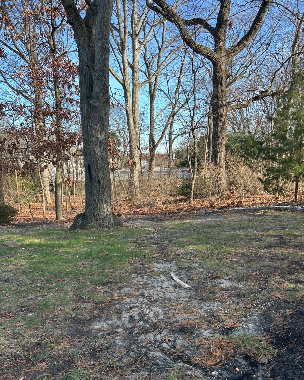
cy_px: 204
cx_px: 155
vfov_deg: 62.1
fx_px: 315
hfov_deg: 51.5
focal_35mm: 28
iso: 50
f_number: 1.5
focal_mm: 5.7
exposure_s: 1/632
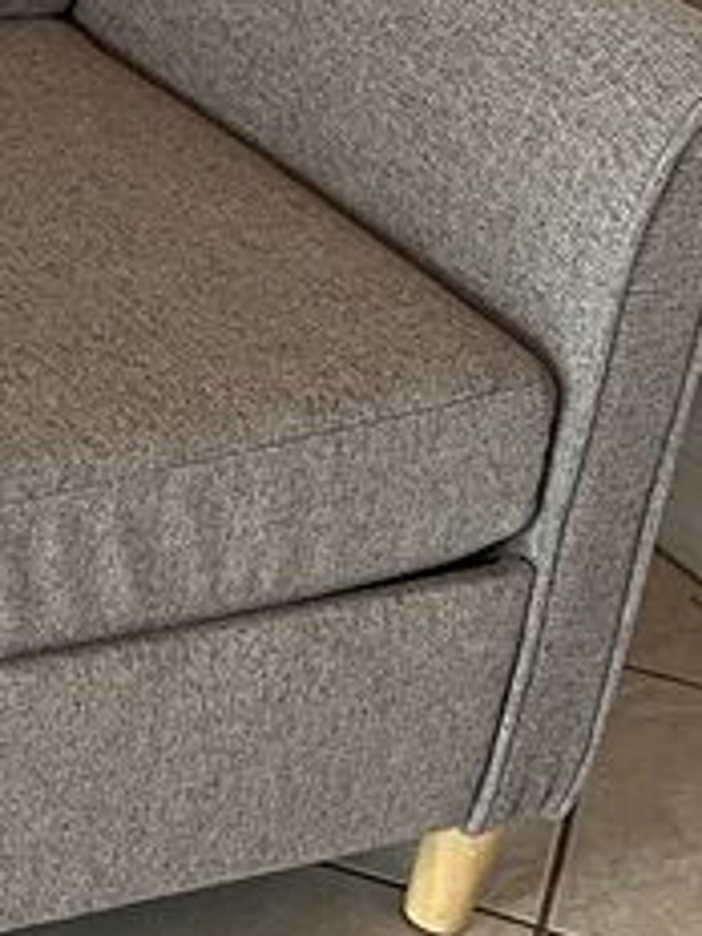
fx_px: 3028
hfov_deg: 11.9
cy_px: 262
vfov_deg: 17.5
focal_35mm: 112
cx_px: -682
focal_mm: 5.1
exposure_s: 1/65
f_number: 1.6
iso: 125
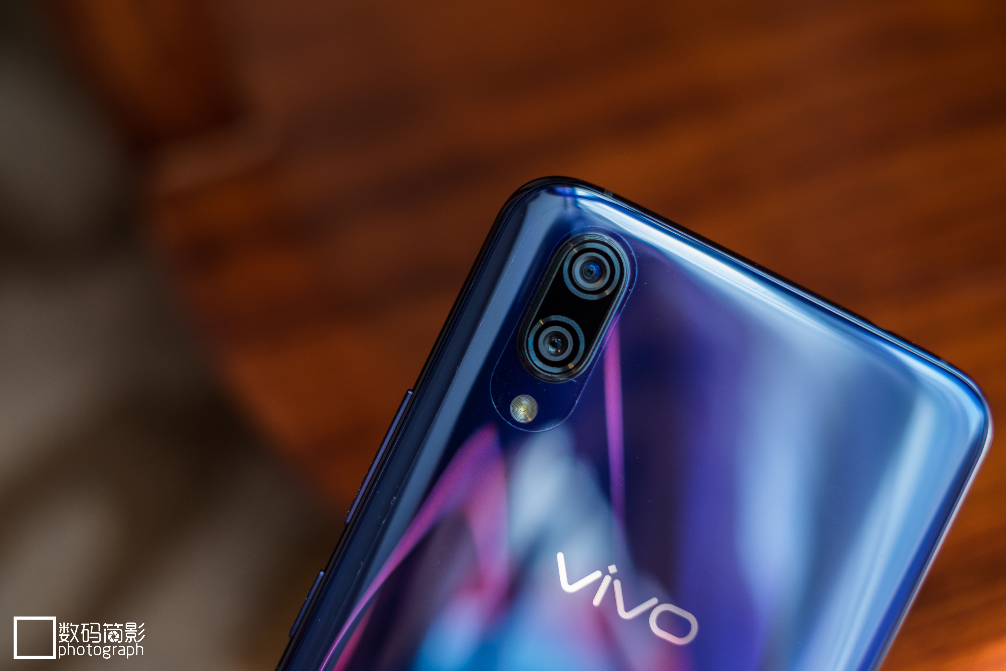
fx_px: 1481
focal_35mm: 53
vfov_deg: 25.5
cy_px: 336
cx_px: 503
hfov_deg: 37.5
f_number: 2
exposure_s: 1/180
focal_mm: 35
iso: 320
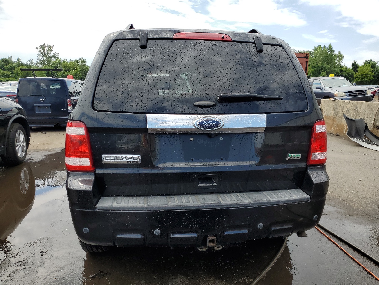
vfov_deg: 53.1
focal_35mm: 26
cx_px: 190
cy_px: 142
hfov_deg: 67.3
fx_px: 285
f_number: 1.5
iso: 50
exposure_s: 1/2000
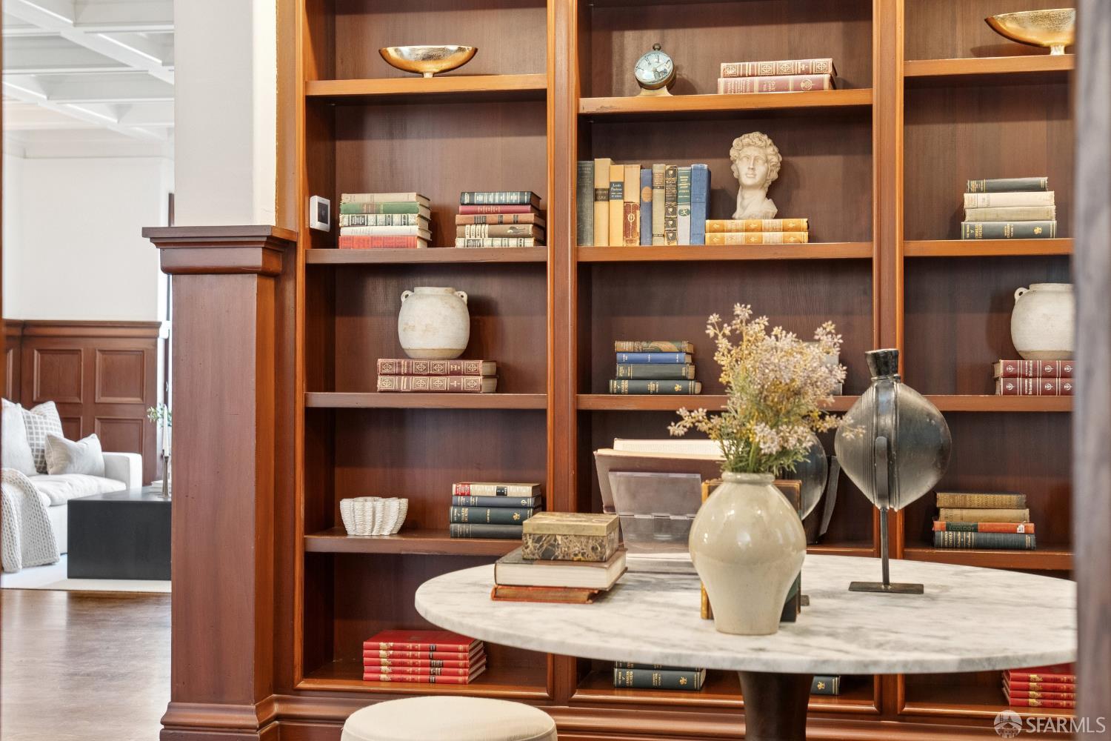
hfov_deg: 38.2
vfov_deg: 26.0
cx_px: 556
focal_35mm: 52
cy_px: 370
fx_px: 1605
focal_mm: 35
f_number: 4.5
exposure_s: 1/30
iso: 1600
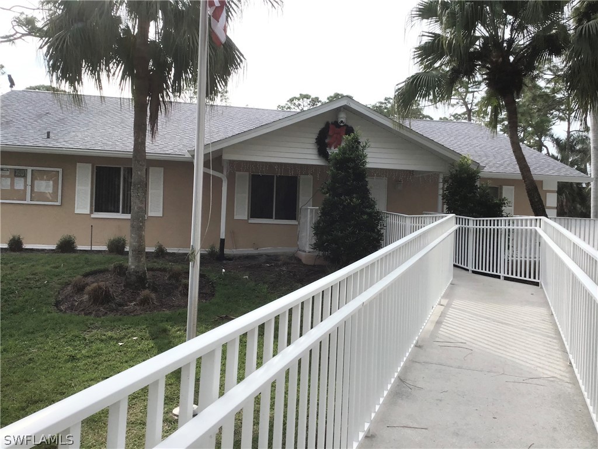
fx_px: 536
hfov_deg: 58.4
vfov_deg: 45.4
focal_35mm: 31
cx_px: 299
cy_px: 224
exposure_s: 1/916
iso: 25
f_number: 2.4
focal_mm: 3.3
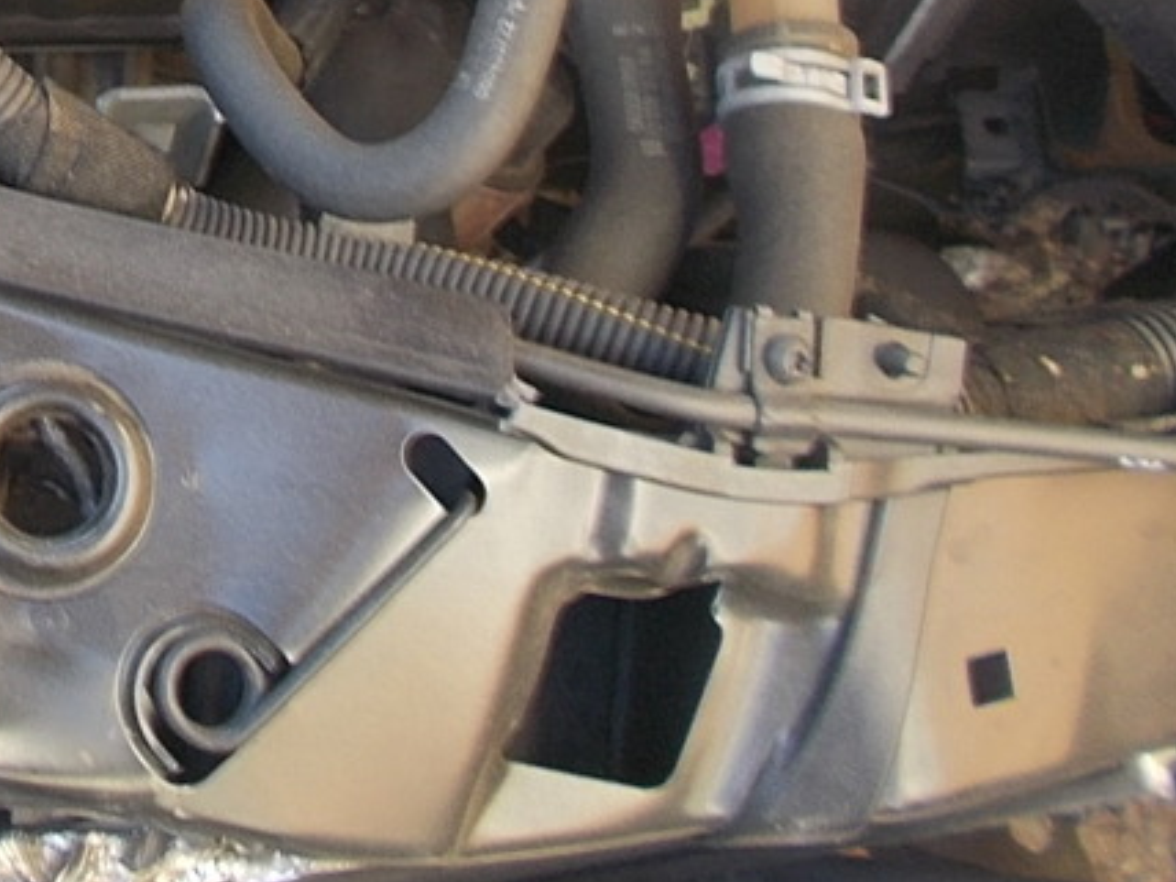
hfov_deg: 23.9
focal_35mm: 74
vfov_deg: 18.6
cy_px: -249
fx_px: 2514
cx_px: -254
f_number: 3.2
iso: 100
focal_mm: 4.6
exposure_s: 1/25
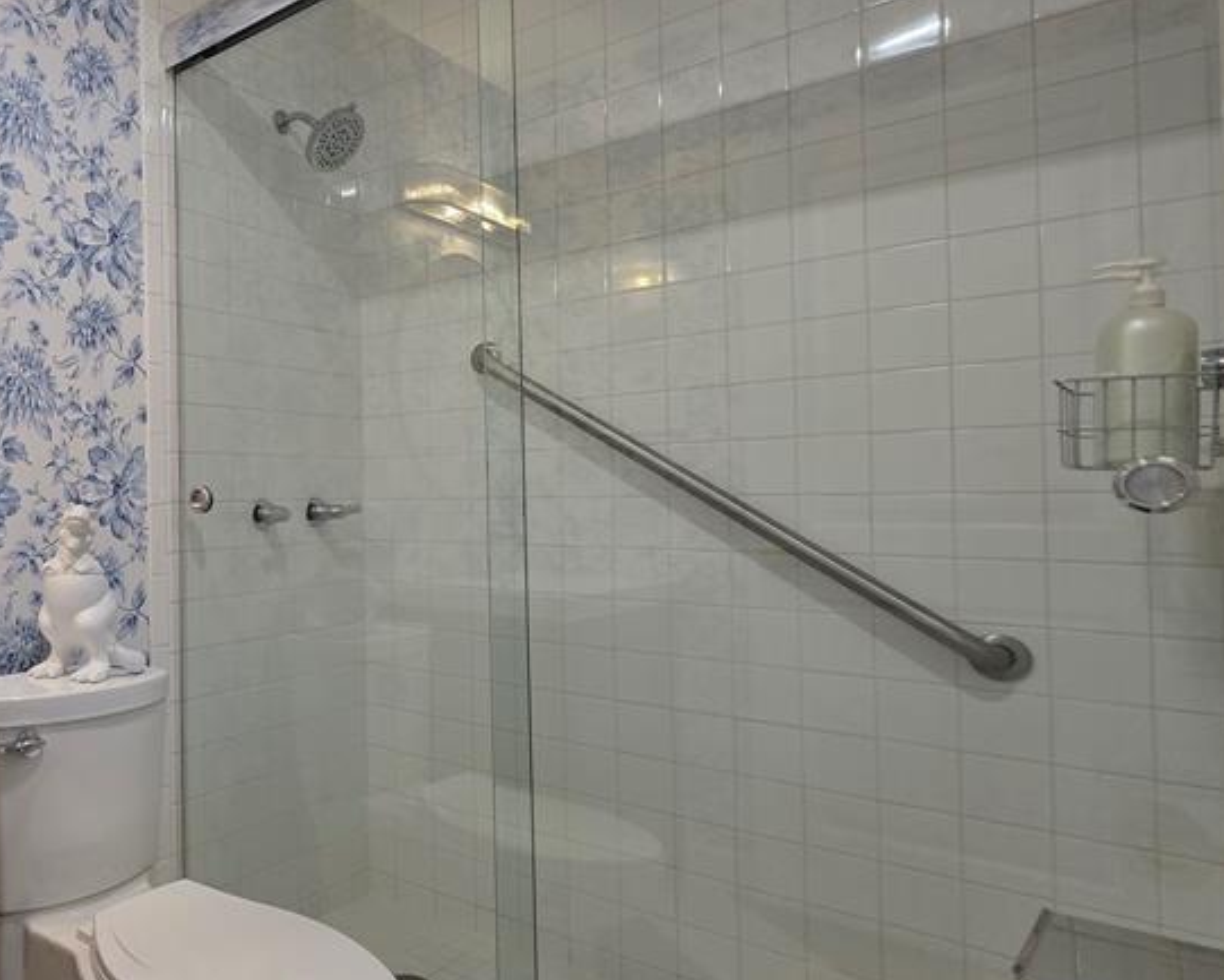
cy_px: 498
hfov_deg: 58.7
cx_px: 97
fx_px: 870
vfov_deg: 58.8
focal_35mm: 24
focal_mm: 2.2
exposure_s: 1/120
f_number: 1.9
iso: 250
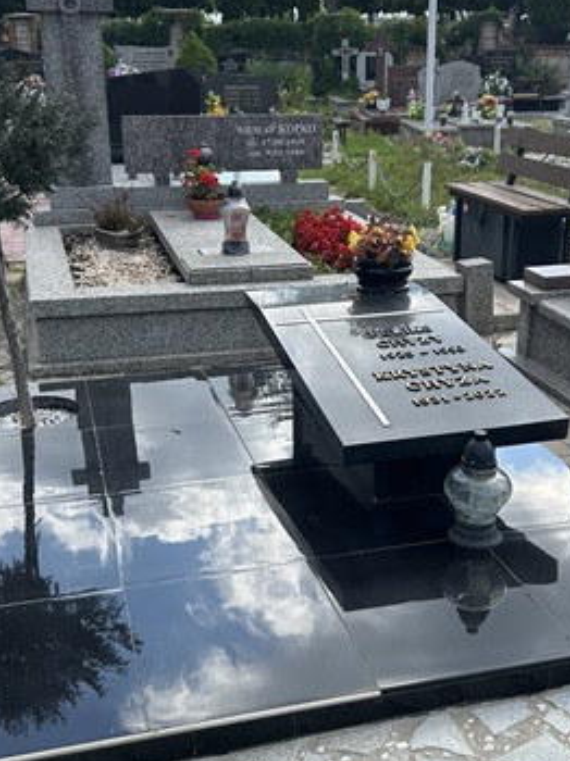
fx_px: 989
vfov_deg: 42.1
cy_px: 403
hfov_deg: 32.1
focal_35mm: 45
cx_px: 311
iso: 50
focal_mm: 5.7
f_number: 1.5
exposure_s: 1/1869
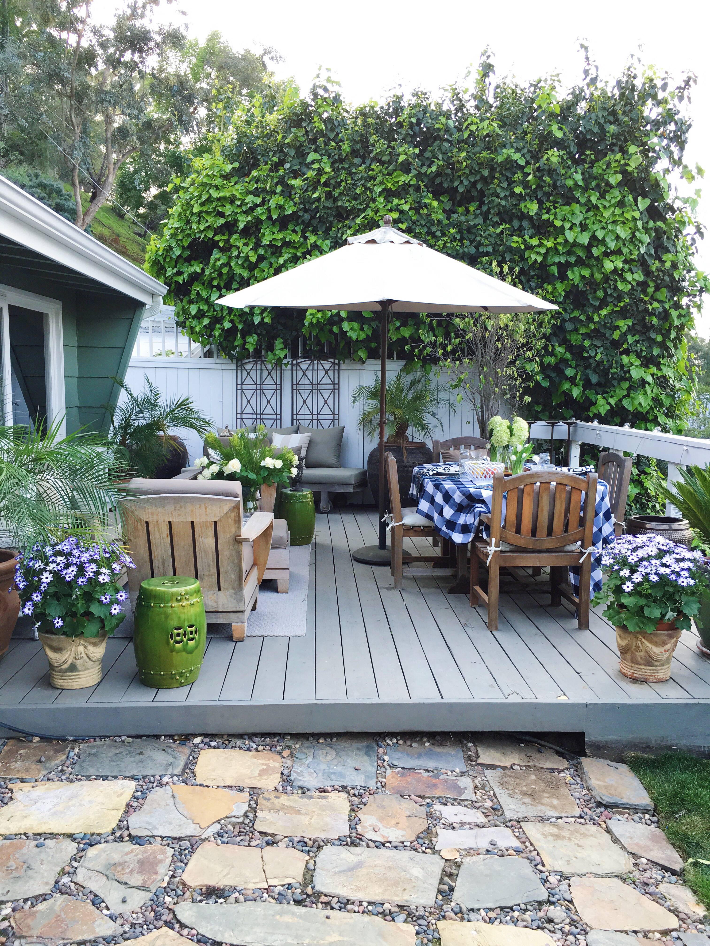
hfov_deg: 48.2
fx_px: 793
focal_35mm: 29
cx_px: 355
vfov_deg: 61.7
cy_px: 473
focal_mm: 4.15
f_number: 2.2
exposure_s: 1/120
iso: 32
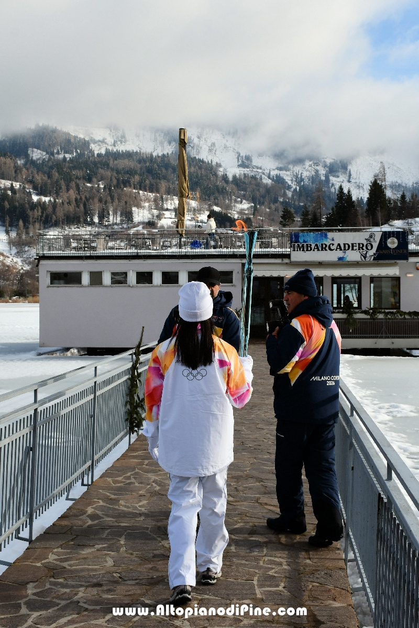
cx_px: 210
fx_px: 698
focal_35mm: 40
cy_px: 314
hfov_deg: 33.4
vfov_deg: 48.5
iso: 100
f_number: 9
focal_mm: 27
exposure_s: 1/320
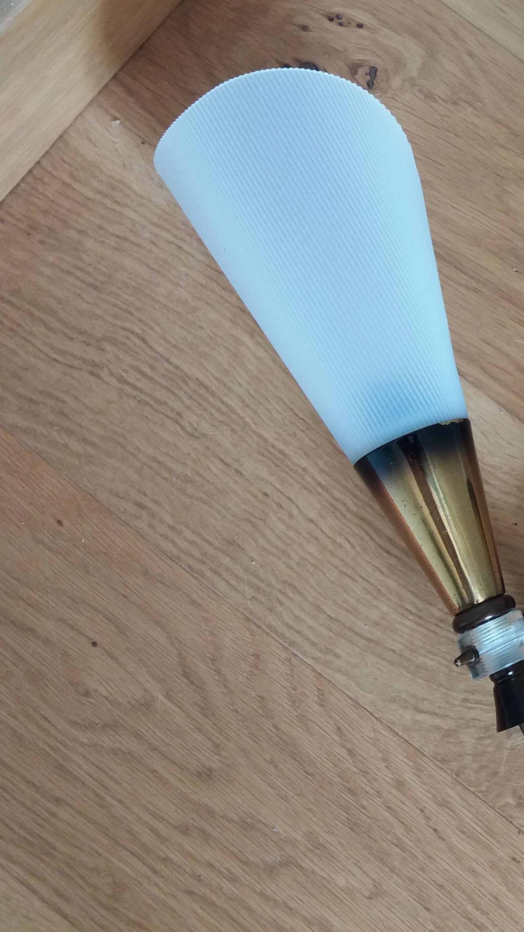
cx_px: 625
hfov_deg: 23.7
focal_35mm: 46
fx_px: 1136
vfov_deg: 44.5
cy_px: 406
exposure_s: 1/33
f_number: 1.9
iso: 125
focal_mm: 3.7
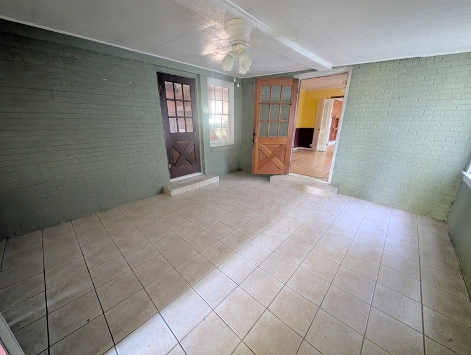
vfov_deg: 94.7
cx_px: 236
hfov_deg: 110.4
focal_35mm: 12
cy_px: 178
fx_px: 164
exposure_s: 1/23.8
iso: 1273
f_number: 1.95
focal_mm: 2.23
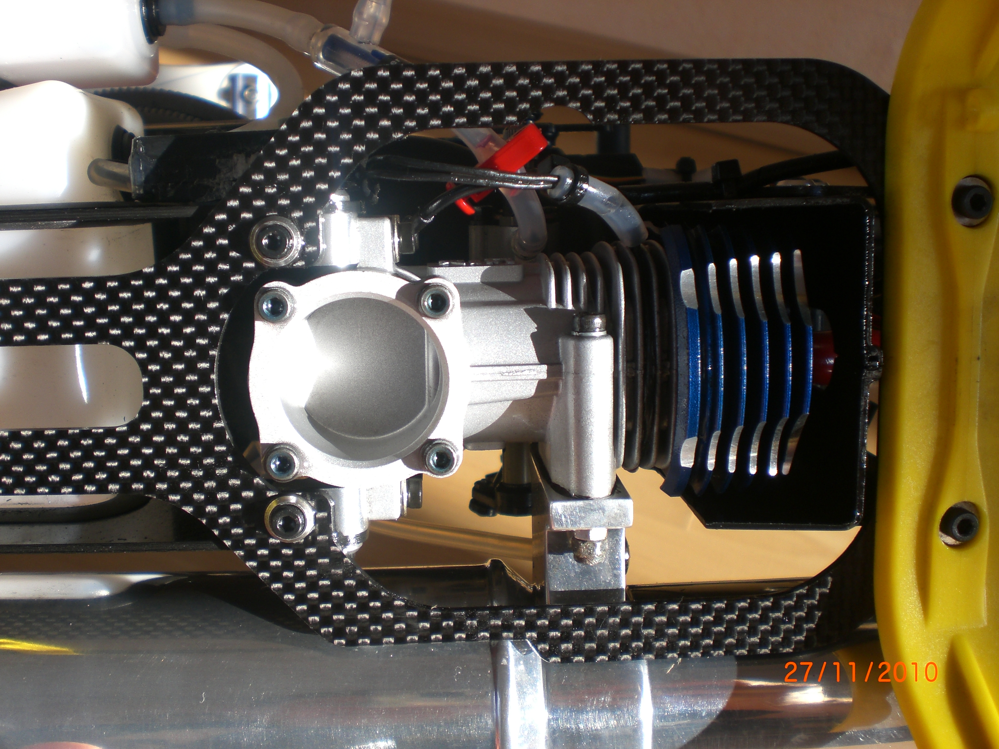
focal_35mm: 38
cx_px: 500
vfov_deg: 37.7
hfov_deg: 49.0
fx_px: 1097
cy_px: 374
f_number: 3.1
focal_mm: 6.3
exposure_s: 1/125
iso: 50
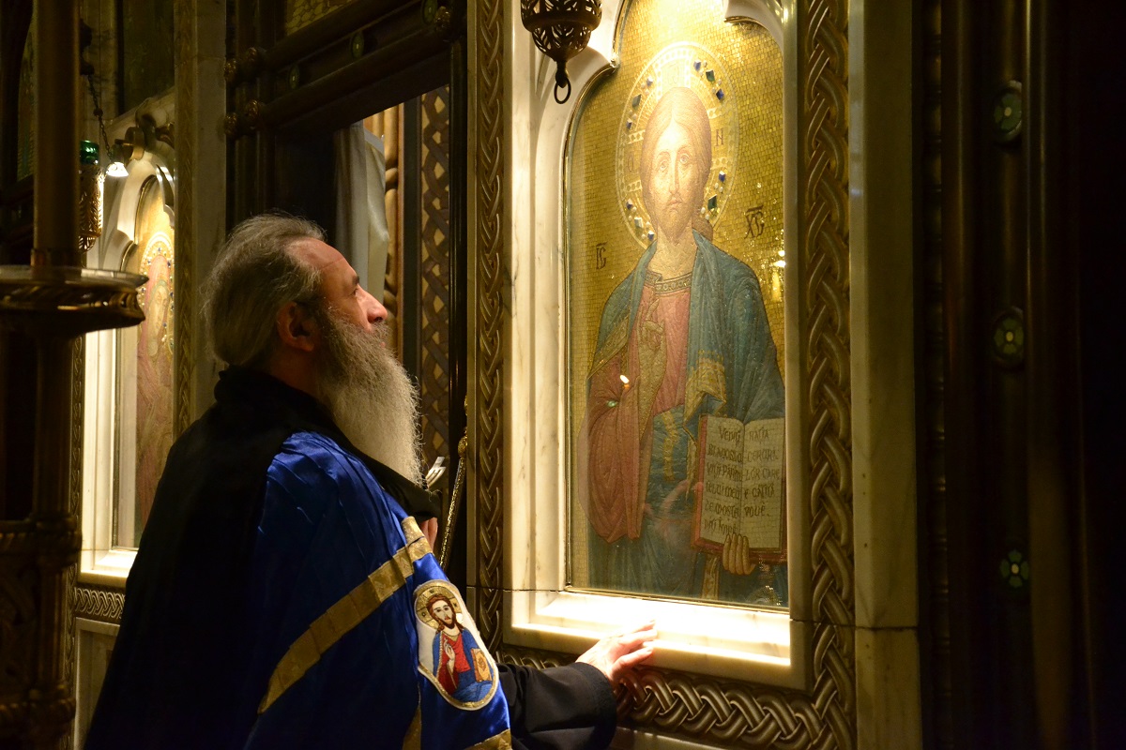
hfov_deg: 35.1
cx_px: 563
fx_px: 1783
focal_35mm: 57
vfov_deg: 23.8
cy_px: 375
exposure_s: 1/40
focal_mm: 38
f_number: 4.5
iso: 3200
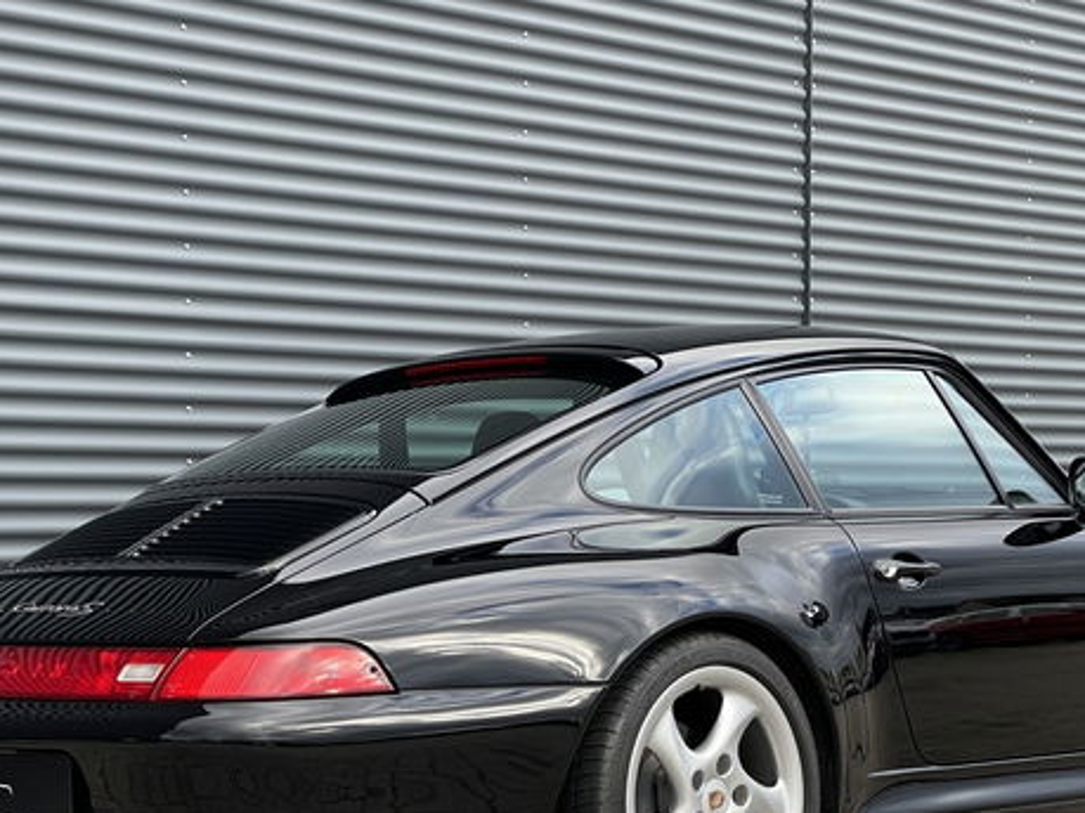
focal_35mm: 87
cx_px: 603
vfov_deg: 16.8
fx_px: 2726
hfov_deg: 22.5
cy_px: 655
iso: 25
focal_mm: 6
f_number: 2
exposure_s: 1/176
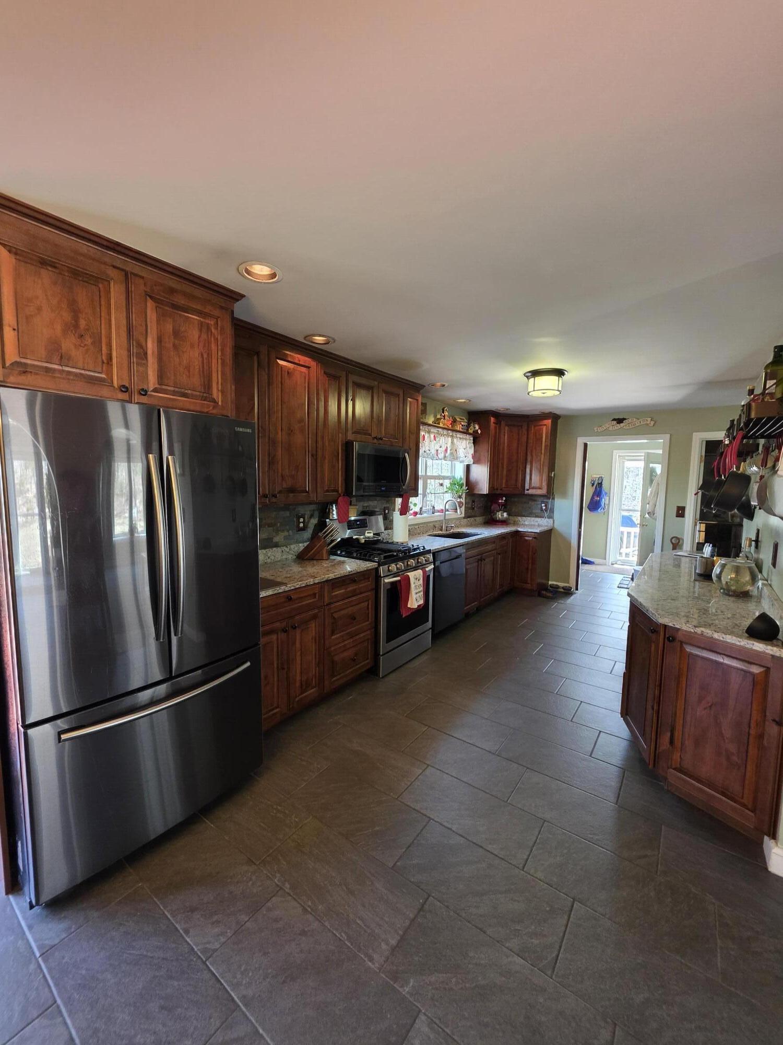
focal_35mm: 13
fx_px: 392
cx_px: 392
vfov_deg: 106.2
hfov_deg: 89.9
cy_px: 522
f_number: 1.9
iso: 400
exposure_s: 1/60
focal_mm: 2.2
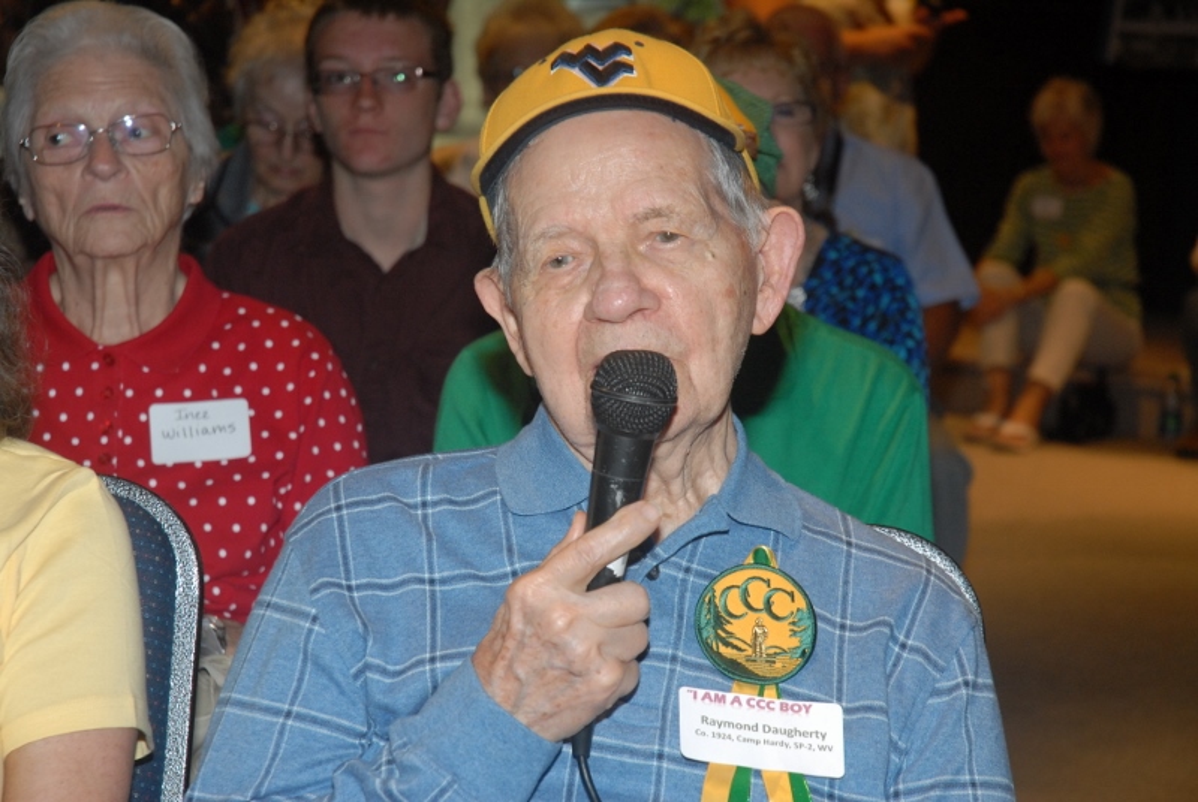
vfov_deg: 13.1
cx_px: 599
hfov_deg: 19.4
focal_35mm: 105
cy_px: 401
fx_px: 3499
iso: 400
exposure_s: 1/60
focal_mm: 70
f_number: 5.6
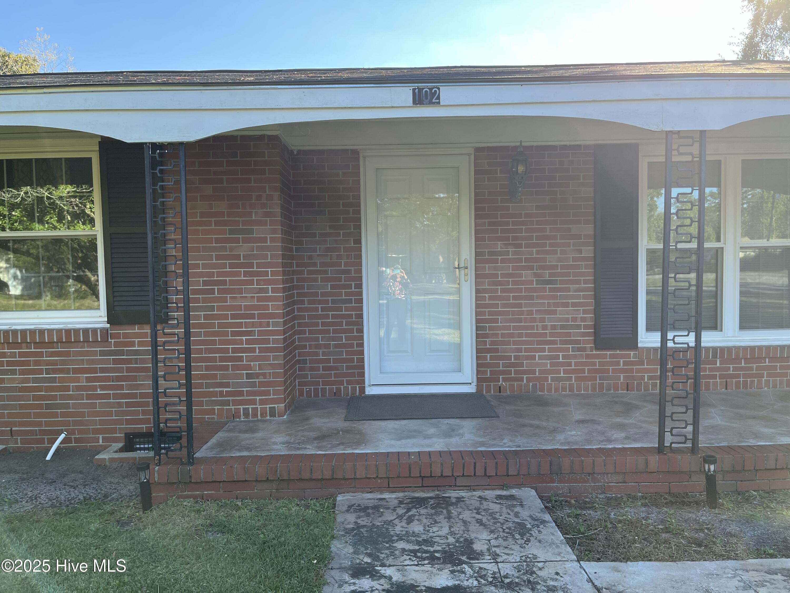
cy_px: 296
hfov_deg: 67.3
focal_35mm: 26
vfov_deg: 53.1
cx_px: 395
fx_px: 593
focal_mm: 5.1
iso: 50
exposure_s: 1/467
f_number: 1.6
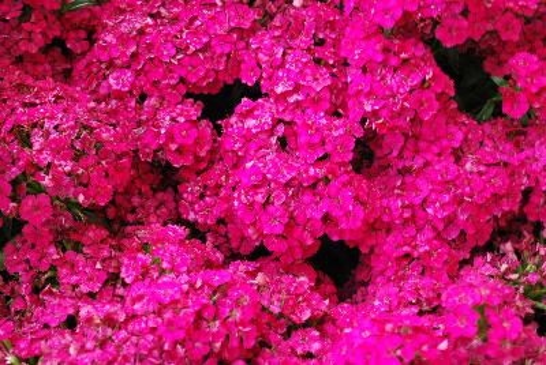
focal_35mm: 54
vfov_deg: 25.1
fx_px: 820
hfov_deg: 36.8
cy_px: 182
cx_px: 273
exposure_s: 1/60
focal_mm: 36
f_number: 5.3
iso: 220
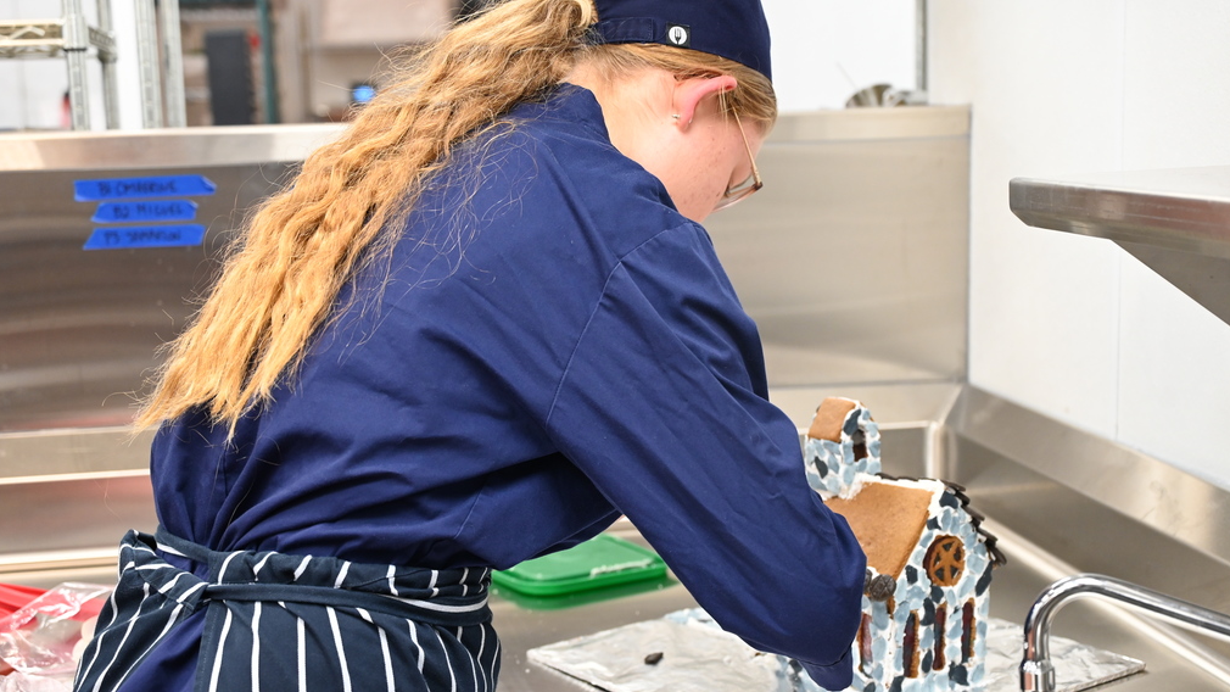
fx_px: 1696
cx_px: 620
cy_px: 405
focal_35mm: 52
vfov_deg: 23.0
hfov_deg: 39.9
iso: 1600
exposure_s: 1/125
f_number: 4
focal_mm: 49
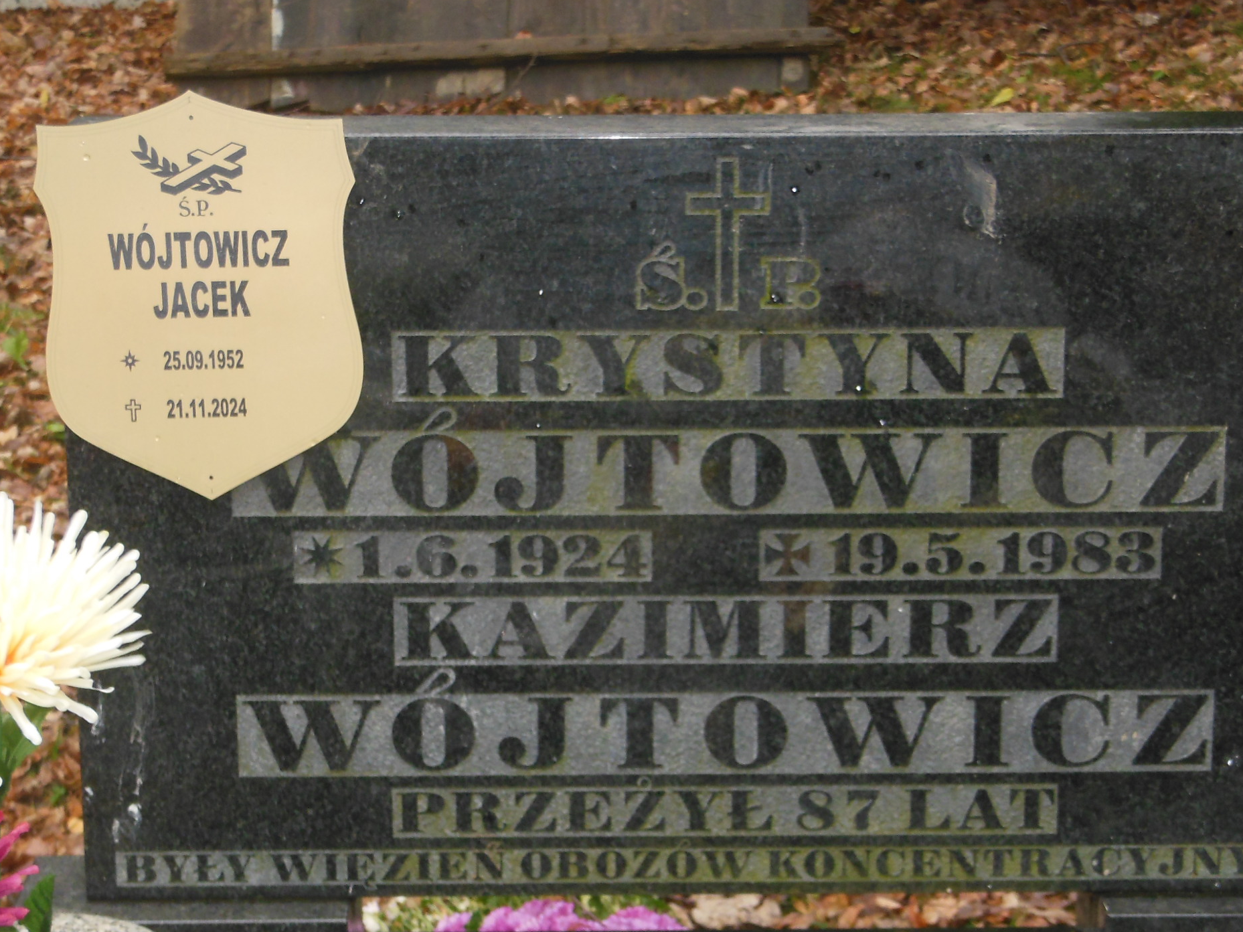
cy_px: 496
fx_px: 3340
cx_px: 667
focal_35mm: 93
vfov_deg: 15.9
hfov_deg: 21.1
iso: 320
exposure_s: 1/60
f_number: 4.4
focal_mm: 13.6
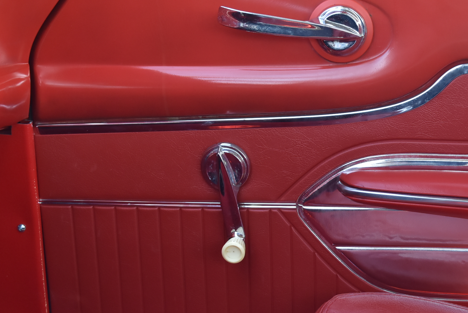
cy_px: 115
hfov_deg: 27.2
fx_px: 947
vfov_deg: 18.7
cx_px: 377
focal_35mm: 73
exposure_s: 1/160
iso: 800
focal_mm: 29
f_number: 6.3
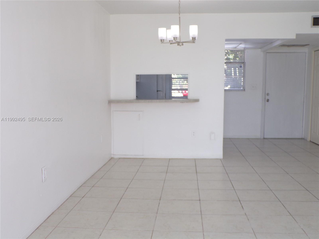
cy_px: 120
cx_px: 160
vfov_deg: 38.7
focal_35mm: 37
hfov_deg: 50.1
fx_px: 341
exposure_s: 1/110
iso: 80
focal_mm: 6.6
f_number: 3.3
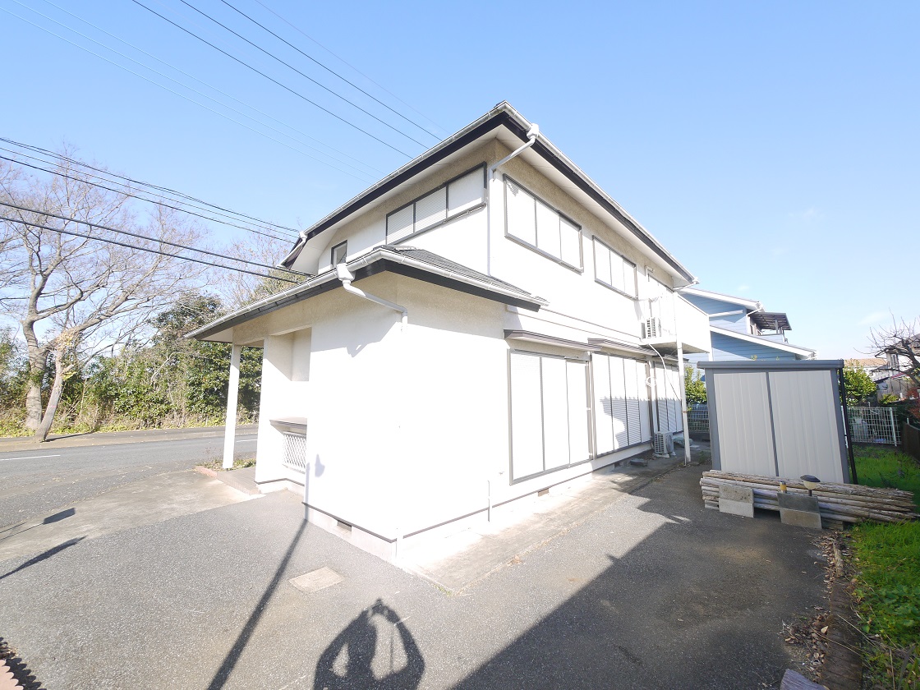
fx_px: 372
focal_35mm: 14
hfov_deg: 102.1
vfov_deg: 85.7
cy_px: 345
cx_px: 460
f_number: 6.3
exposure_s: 1/250
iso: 160
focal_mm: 7
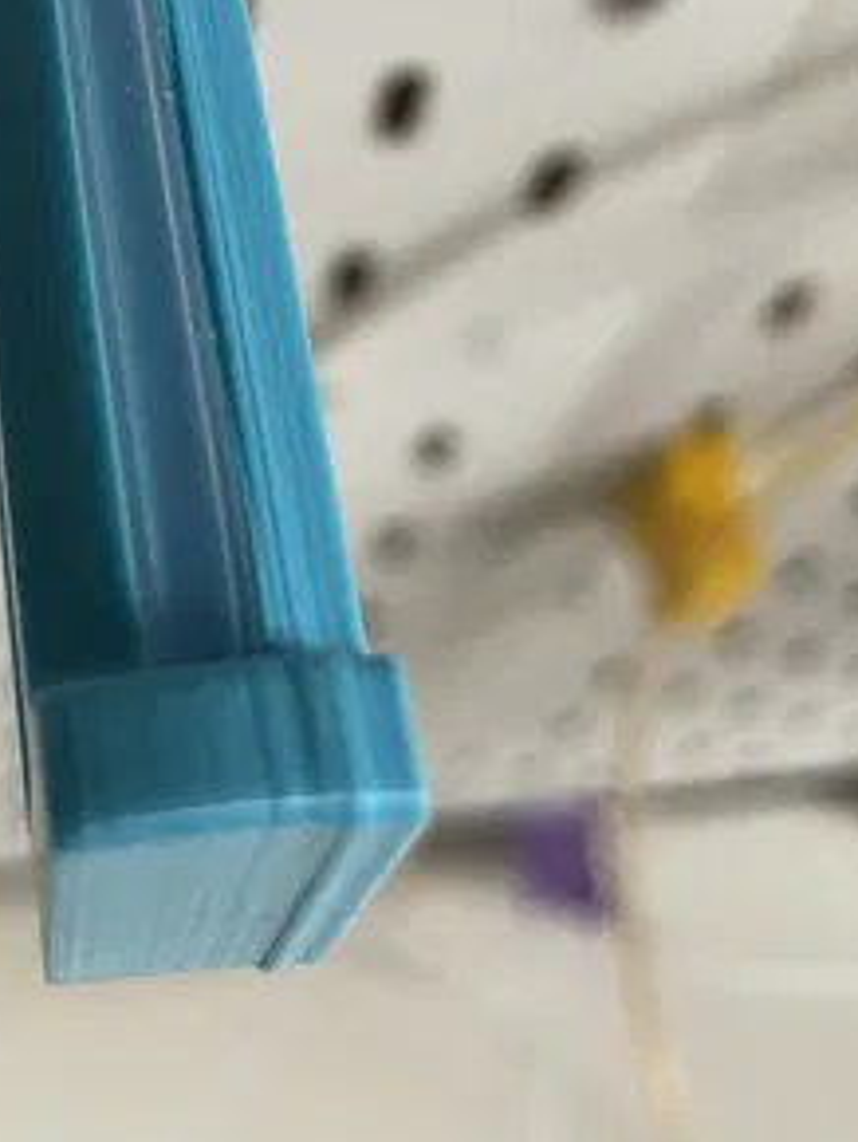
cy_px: -69
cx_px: 41
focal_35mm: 56
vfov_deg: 31.1
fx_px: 1848
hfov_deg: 25.1
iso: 160
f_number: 1.6
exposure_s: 1/60
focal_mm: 4.2
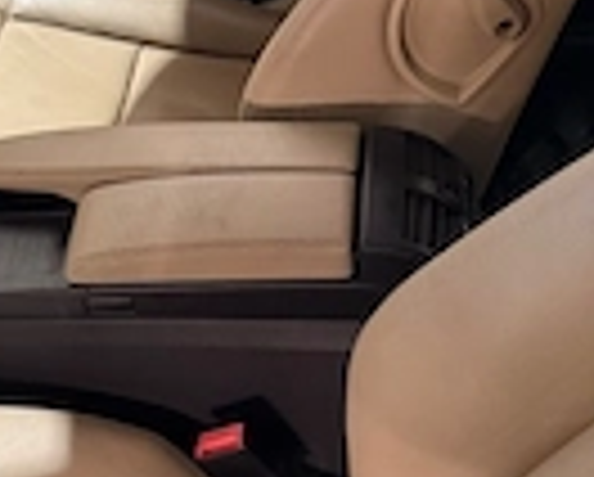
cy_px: 252
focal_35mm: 71
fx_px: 1250
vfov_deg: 21.6
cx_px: -76
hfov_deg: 24.7
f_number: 1.78
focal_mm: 6.76
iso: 640
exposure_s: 1/33
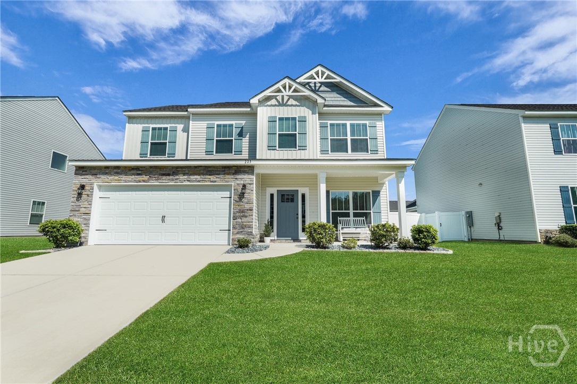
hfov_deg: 96.7
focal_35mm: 16
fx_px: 256
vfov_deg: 73.7
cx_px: 288
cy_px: 192
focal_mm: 16
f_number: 9
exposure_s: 1/800
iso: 320
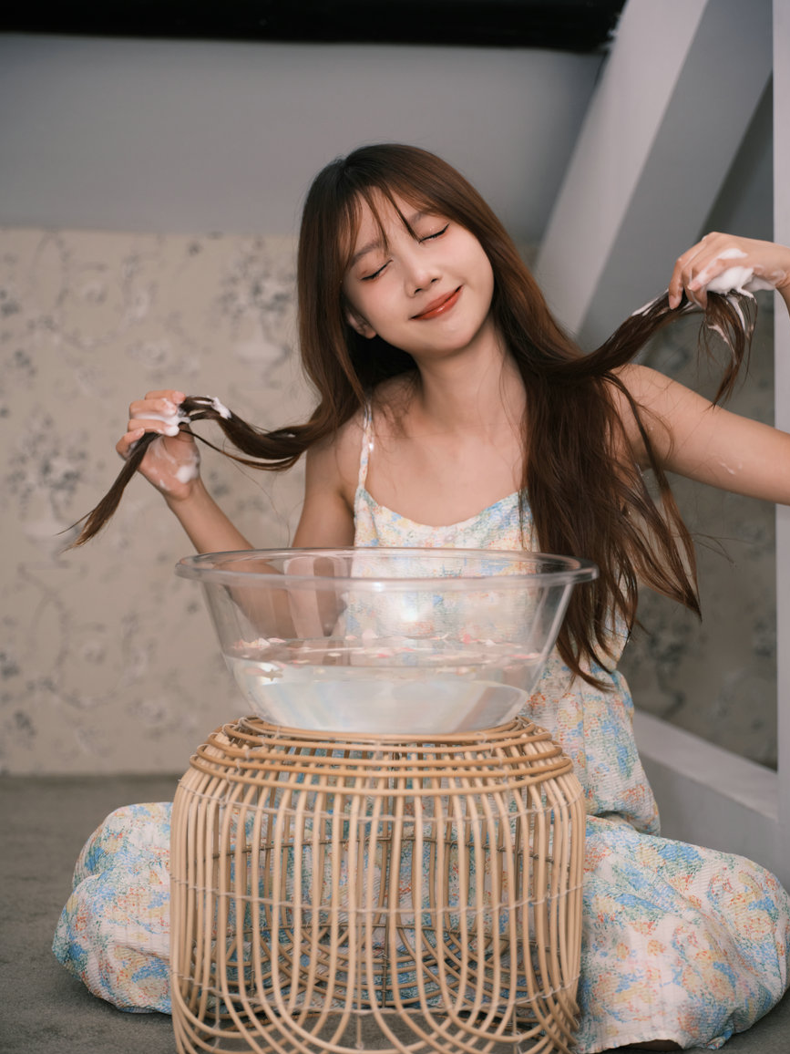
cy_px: 525
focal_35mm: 82
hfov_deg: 18.0
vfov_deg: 23.8
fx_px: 2495
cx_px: 388
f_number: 4
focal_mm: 100
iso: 500
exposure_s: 1/125
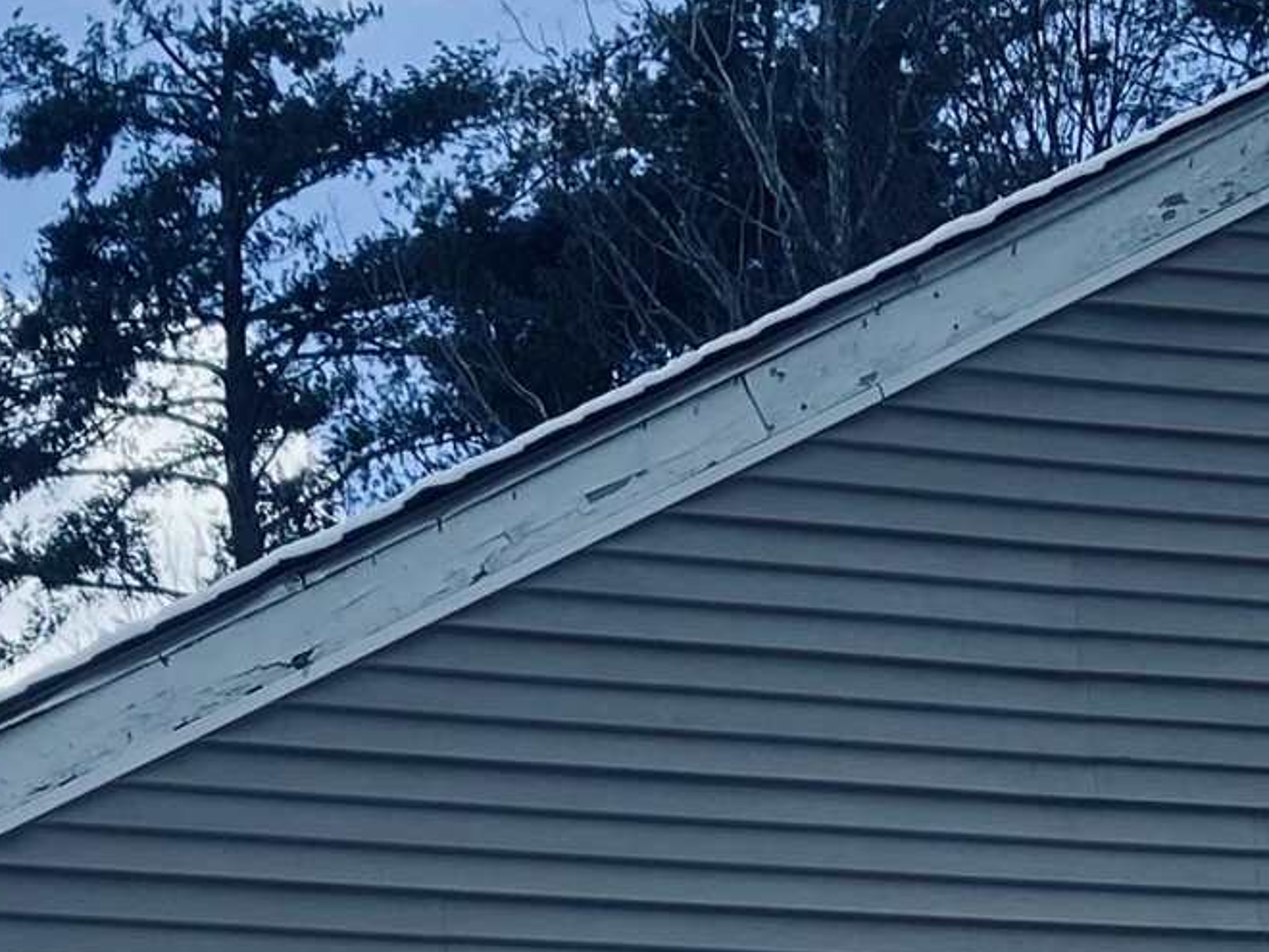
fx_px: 4436
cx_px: 561
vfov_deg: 11.1
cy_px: 1931
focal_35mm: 121
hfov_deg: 16.3
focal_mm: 4.25
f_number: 1.8
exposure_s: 1/1898
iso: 32
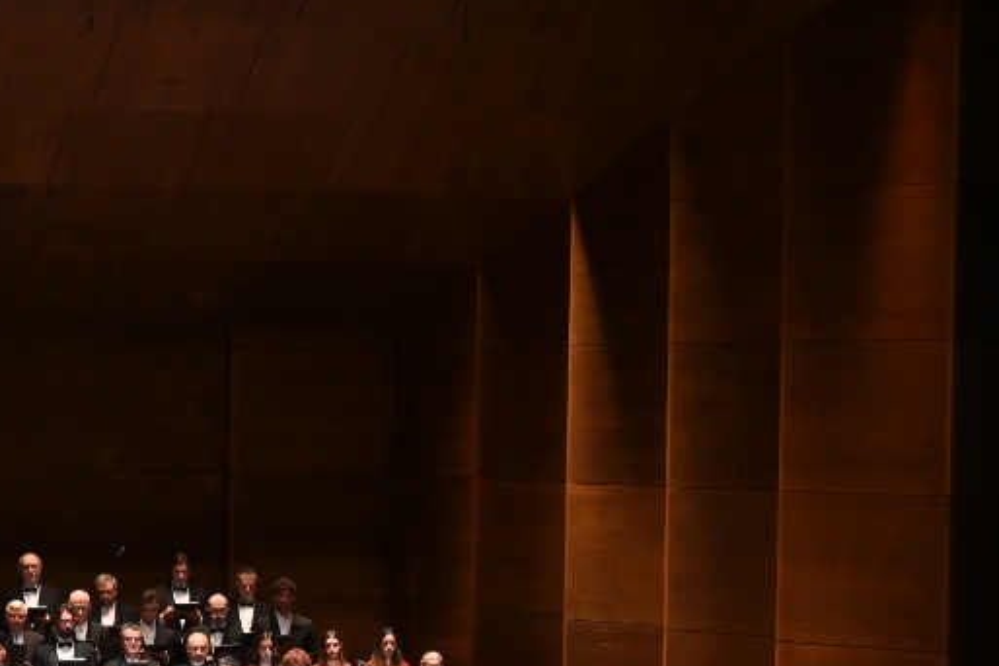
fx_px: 4995
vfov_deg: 7.6
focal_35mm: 180
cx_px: 191
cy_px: 627
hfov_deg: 11.4
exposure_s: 1/80
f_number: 4
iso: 400
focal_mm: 57
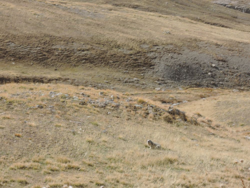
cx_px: 125
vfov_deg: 12.3
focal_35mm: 120
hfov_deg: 16.4
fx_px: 867
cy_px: 94
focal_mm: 25.5
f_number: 7.1
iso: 80
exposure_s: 1/160
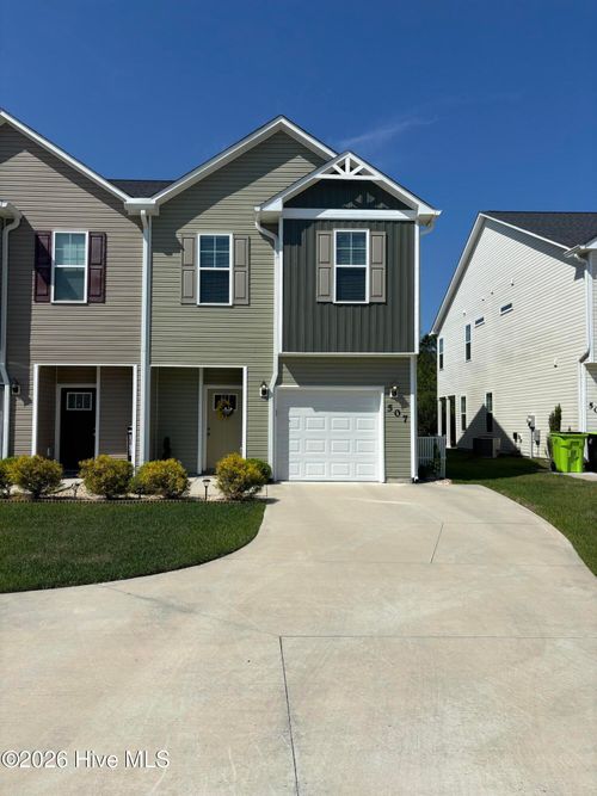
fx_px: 598
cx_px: 298
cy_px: 398
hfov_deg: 53.0
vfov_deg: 67.3
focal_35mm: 26
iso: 50
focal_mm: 5.96
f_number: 1.6
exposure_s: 1/6711
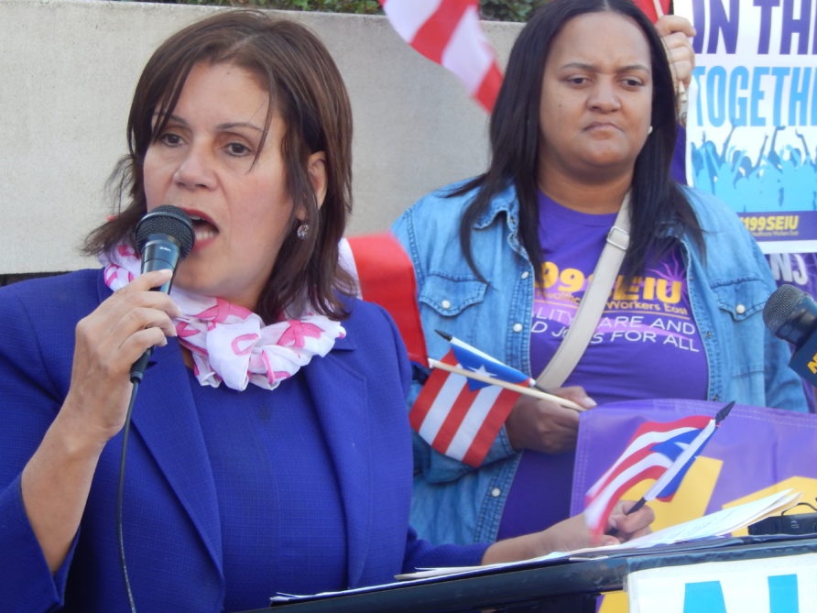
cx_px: 440
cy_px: 330
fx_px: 3847
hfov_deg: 12.1
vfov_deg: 9.1
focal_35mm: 163
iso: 125
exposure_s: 1/50
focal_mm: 25.3
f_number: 4.9
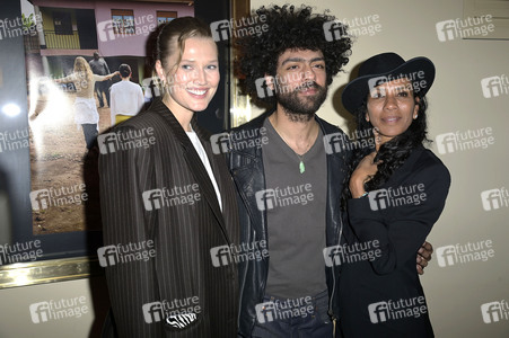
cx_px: 254
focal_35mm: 44
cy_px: 169
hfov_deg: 44.5
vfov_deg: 30.5
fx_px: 622
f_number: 5.6
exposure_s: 1/250
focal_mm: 44
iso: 640
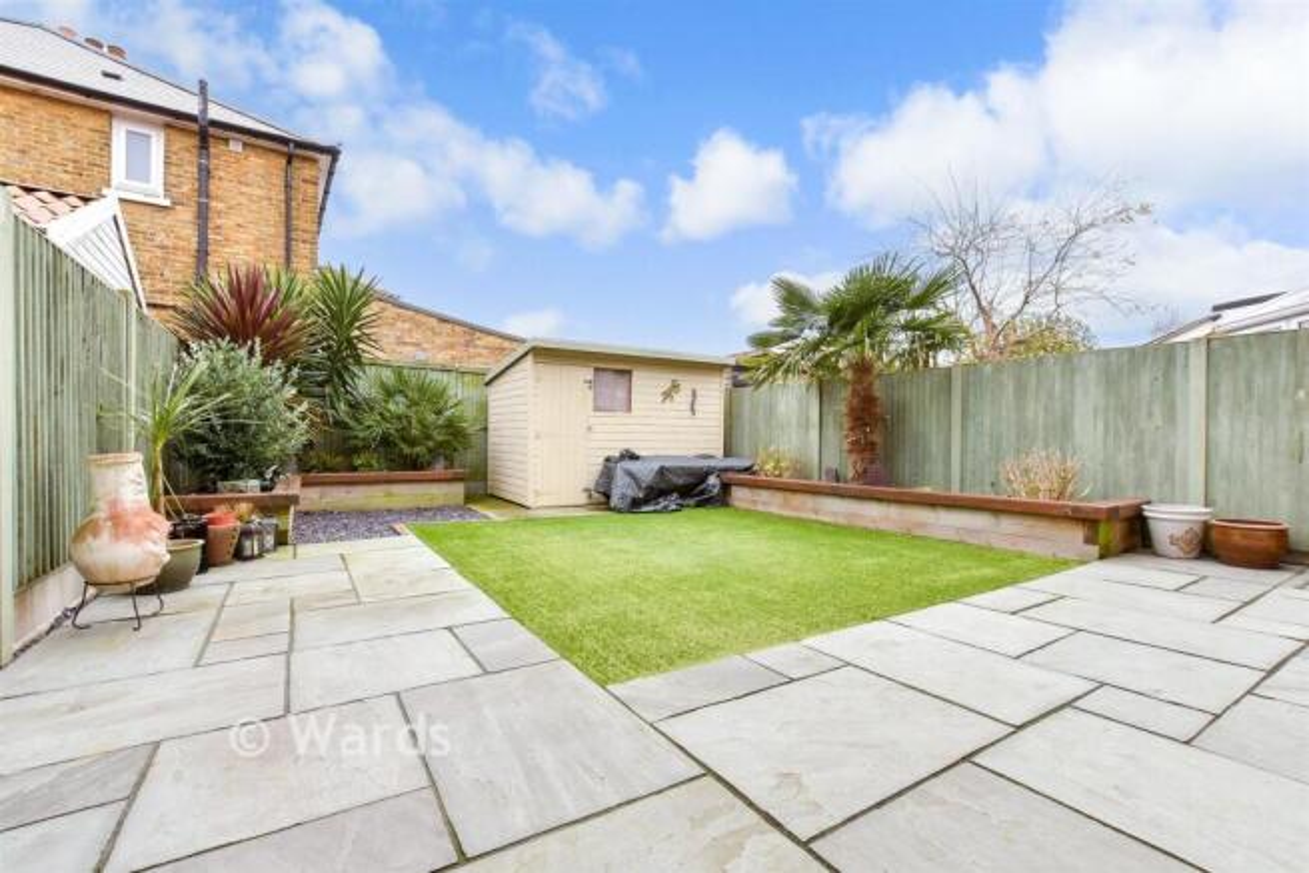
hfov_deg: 100.4
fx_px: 546
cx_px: 654
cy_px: 436
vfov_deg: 77.4
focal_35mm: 15
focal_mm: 10
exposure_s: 1/30
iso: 400
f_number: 8
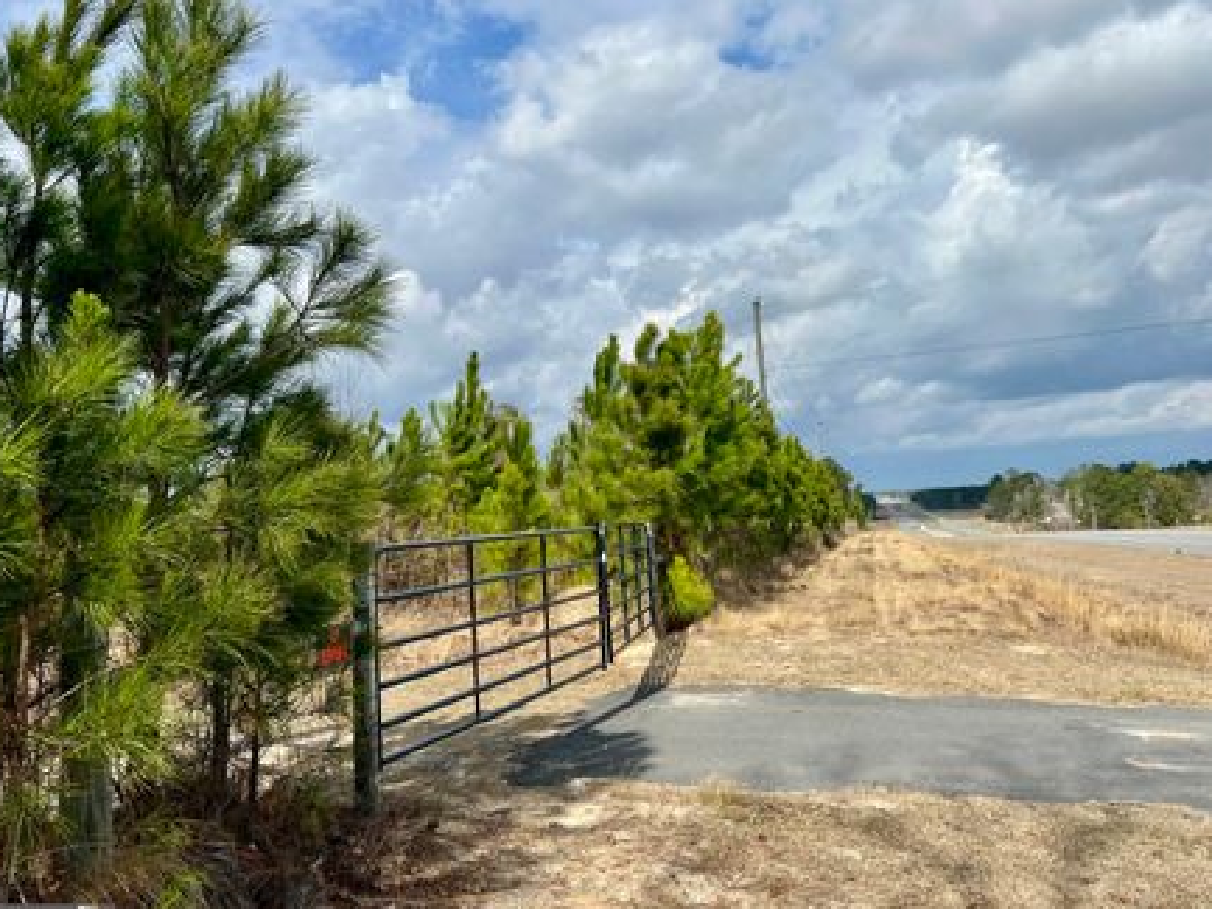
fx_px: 1051
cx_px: 658
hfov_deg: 59.9
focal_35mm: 30
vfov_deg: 46.8
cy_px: 432
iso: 50
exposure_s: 1/6993
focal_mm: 5.7
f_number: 1.5
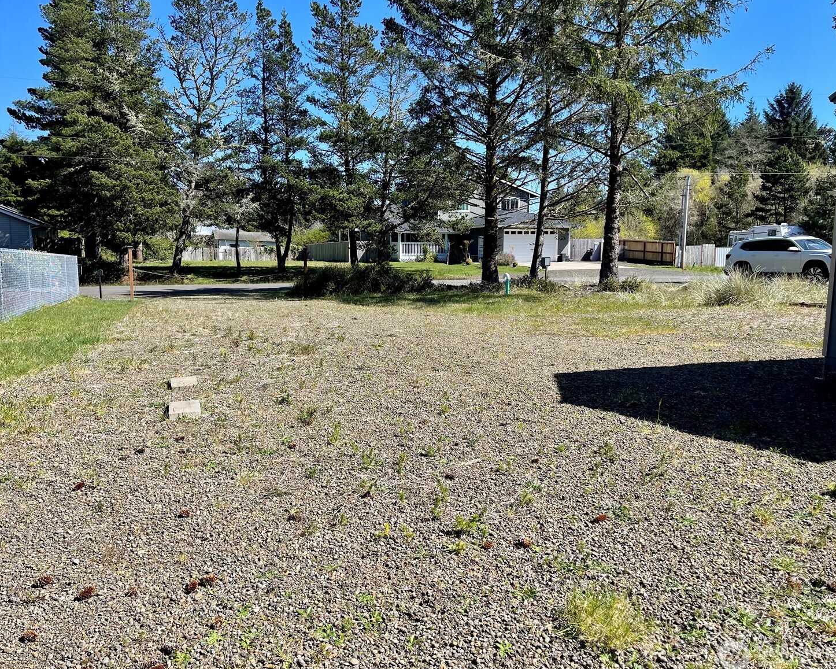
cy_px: 332
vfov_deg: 53.2
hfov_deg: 64.1
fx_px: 668
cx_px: 406
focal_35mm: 27
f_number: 1.6
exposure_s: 1/1883
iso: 32
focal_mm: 5.1
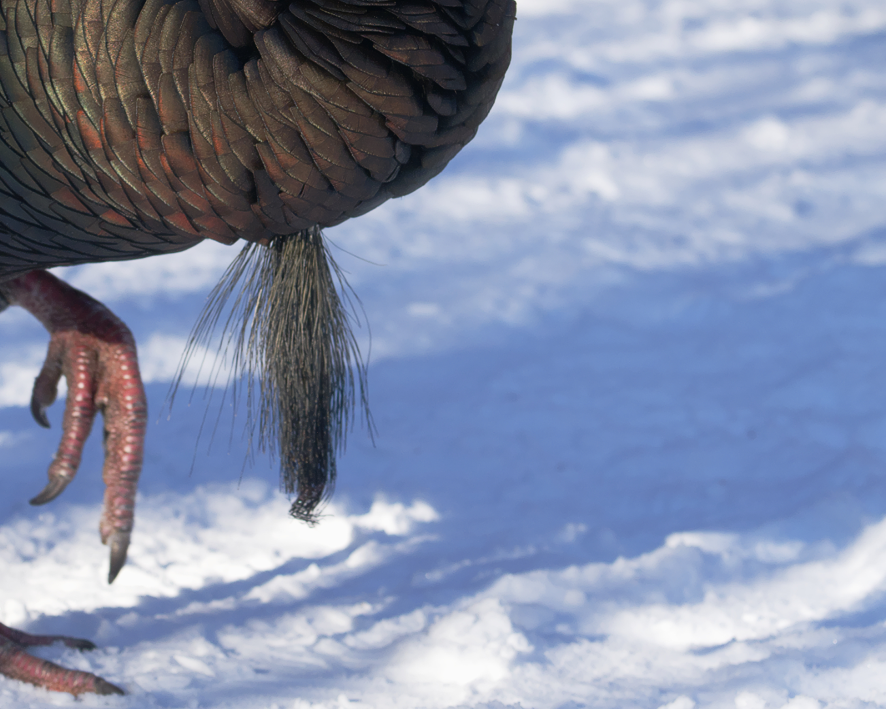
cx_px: 99
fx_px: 7370
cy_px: 100
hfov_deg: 6.9
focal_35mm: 281
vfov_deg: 5.5
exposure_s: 1/800
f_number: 7.1
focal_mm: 130
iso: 400
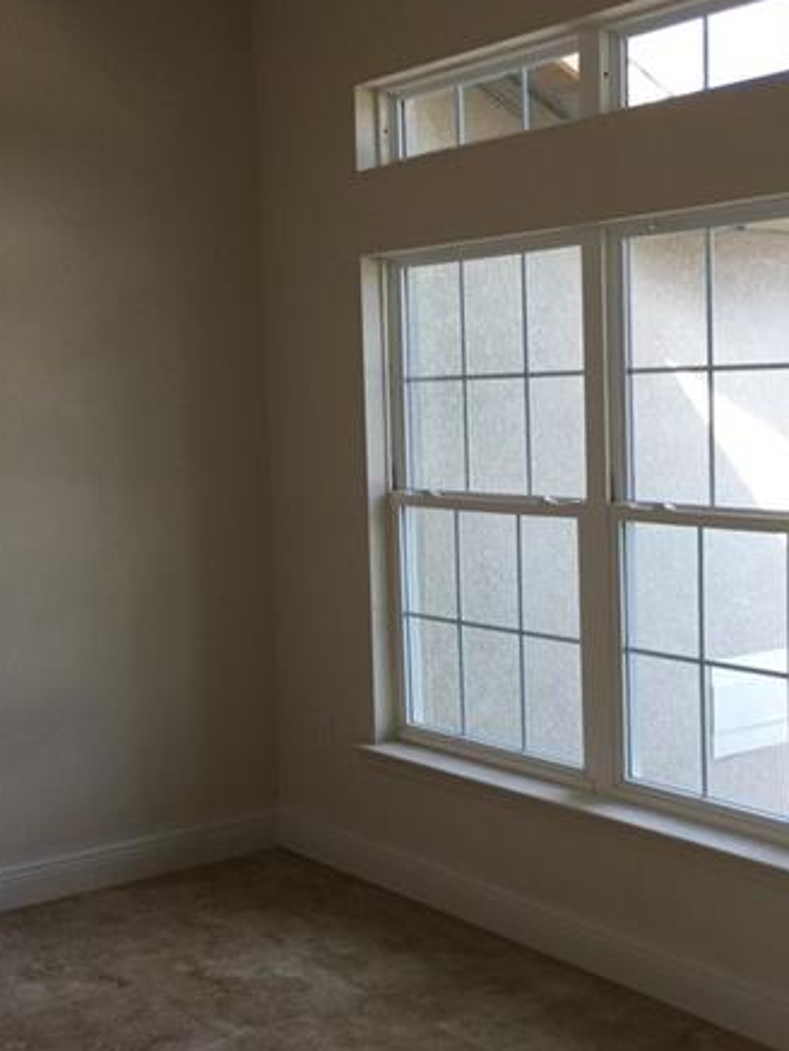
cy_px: 515
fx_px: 1549
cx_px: 291
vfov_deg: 37.5
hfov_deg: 28.5
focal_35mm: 51
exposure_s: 1/120
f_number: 2.2
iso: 32
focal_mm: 4.15
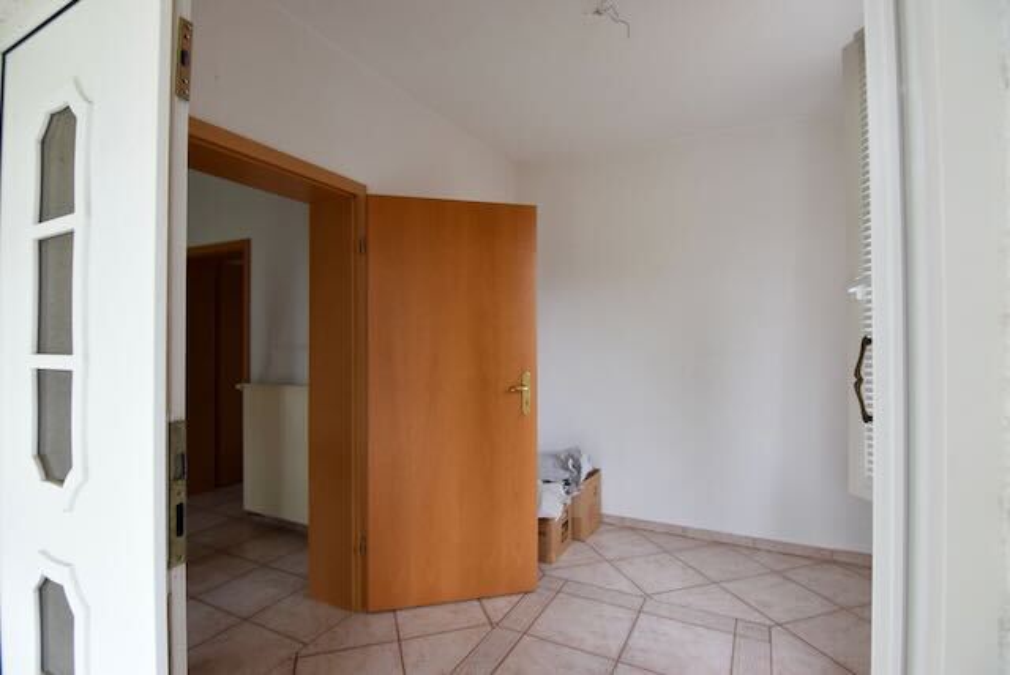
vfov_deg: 72.2
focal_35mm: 16
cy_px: 338
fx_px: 463
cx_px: 505
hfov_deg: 94.9
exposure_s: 1/125
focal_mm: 11
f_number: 5
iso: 800
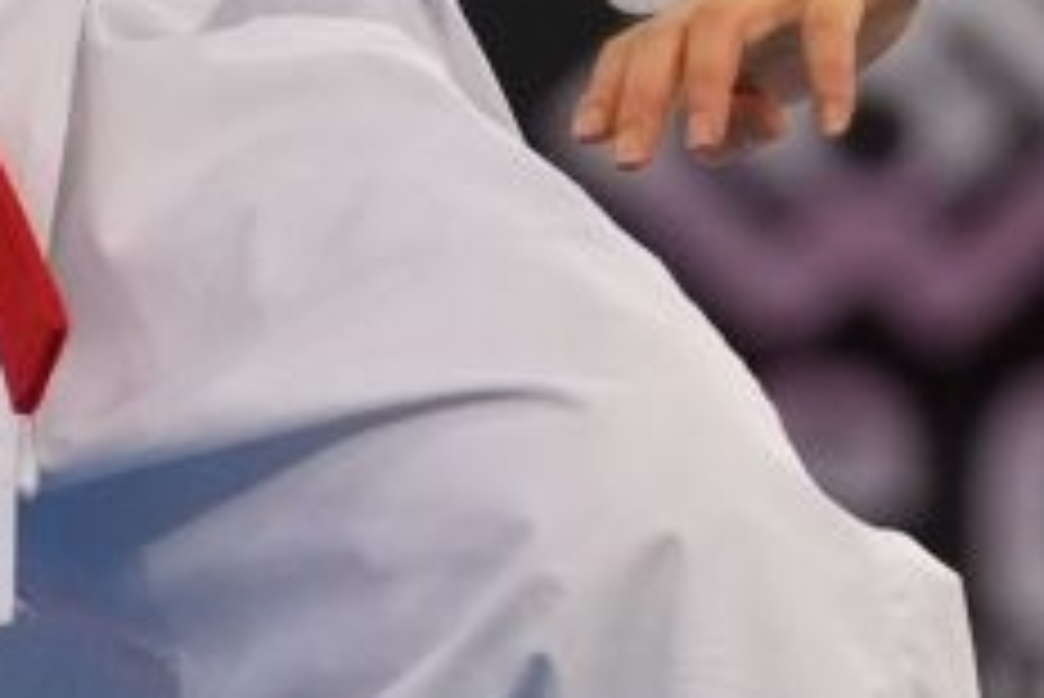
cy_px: -212
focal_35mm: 2330
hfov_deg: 0.9
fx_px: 67610
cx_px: 166
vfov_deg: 0.6
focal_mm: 200
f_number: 2.8
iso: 1000
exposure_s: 1/500
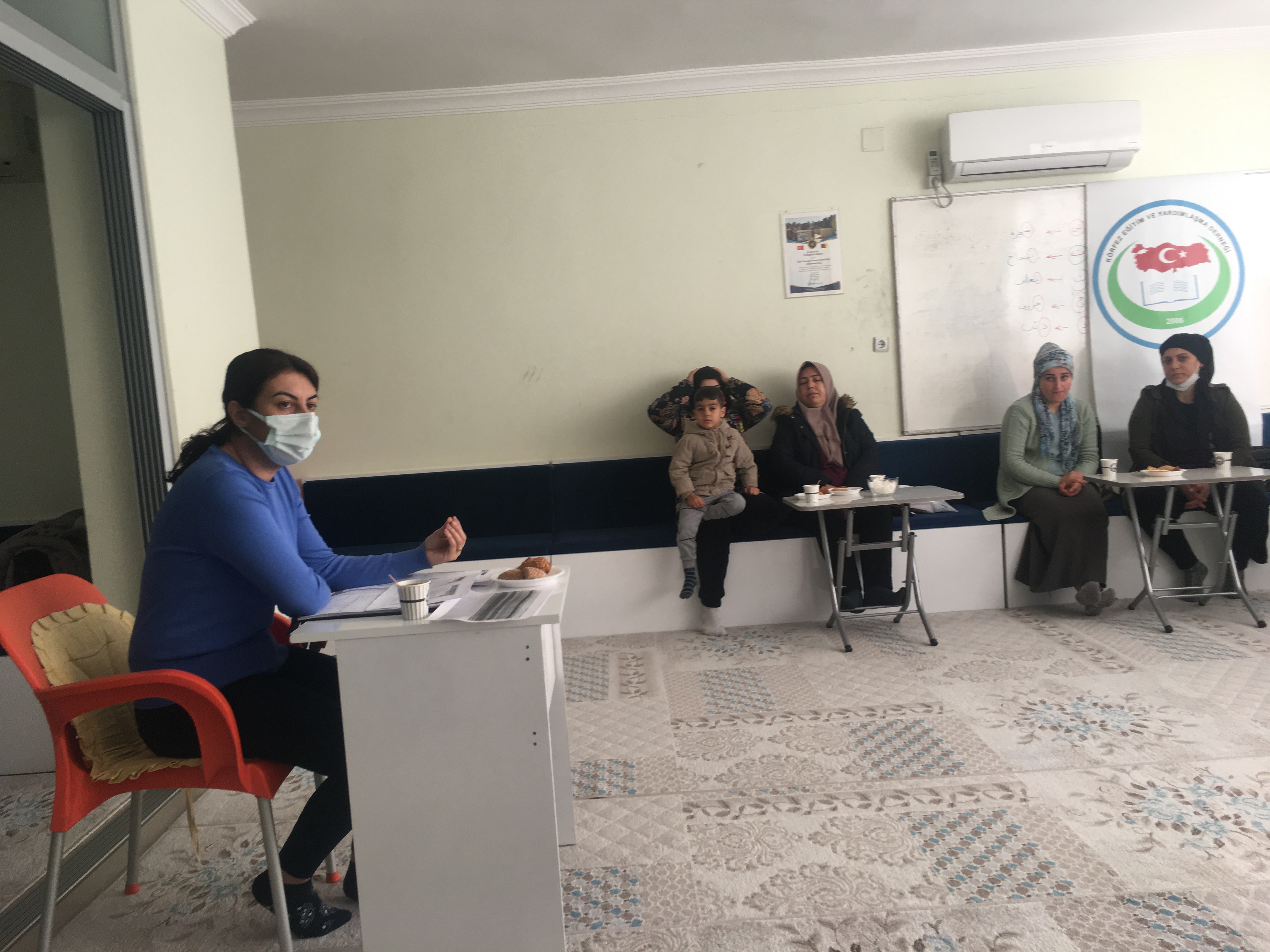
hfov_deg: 61.7
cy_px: 476
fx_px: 1064
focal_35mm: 29
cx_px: 635
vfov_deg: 48.2
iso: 40
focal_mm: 4.15
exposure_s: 1/100
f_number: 2.2
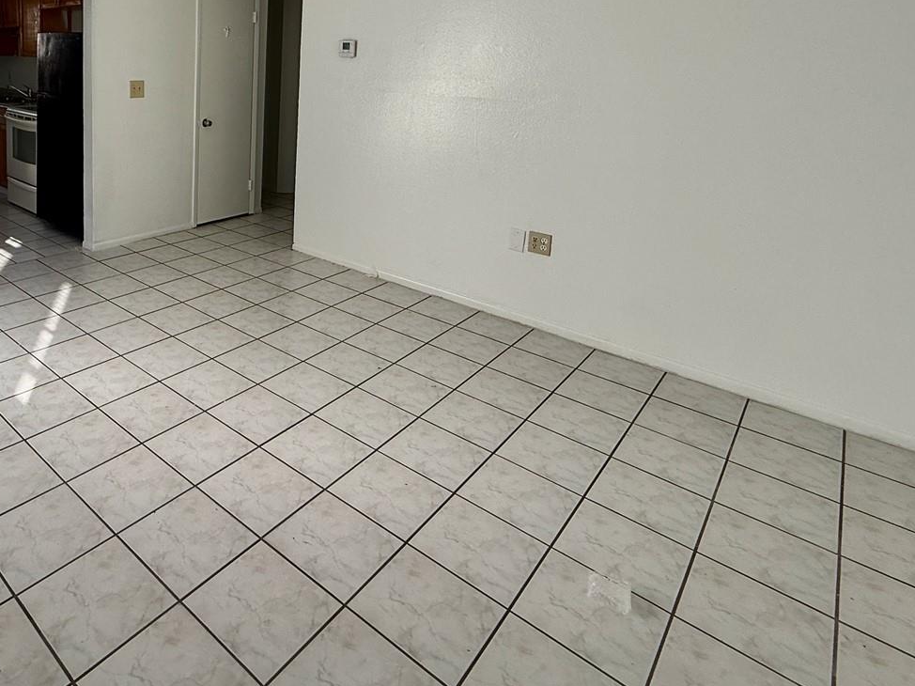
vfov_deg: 54.9
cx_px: 256
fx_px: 608
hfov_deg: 70.1
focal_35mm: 23
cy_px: 139
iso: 50
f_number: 2.2
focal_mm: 2.22
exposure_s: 1/157
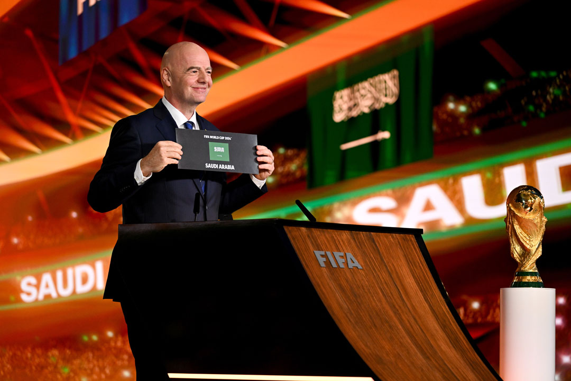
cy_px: 190
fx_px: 2300
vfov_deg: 9.5
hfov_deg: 14.2
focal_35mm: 145
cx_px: 286
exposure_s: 1/200
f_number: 2.8
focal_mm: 145
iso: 1600
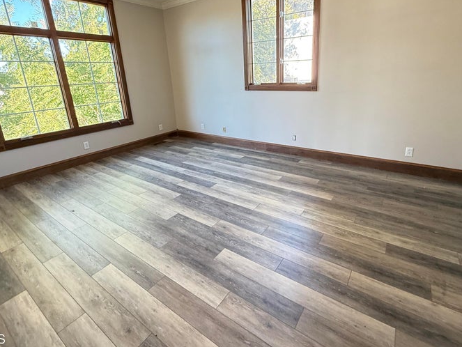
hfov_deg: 87.6
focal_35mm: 18
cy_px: 137
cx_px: 248
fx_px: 240
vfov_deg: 70.8
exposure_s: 1/98
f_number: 2.2
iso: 400
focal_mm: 2.22
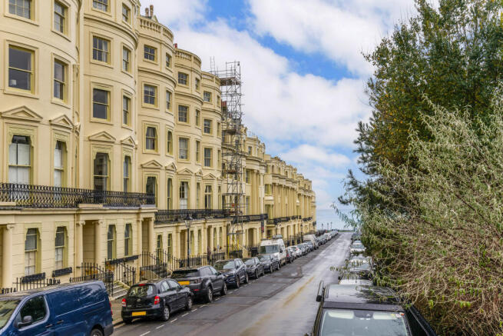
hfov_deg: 54.4
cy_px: 168
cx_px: 252
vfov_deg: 37.9
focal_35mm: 35
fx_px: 489
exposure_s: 1/100
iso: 500
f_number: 10
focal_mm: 35
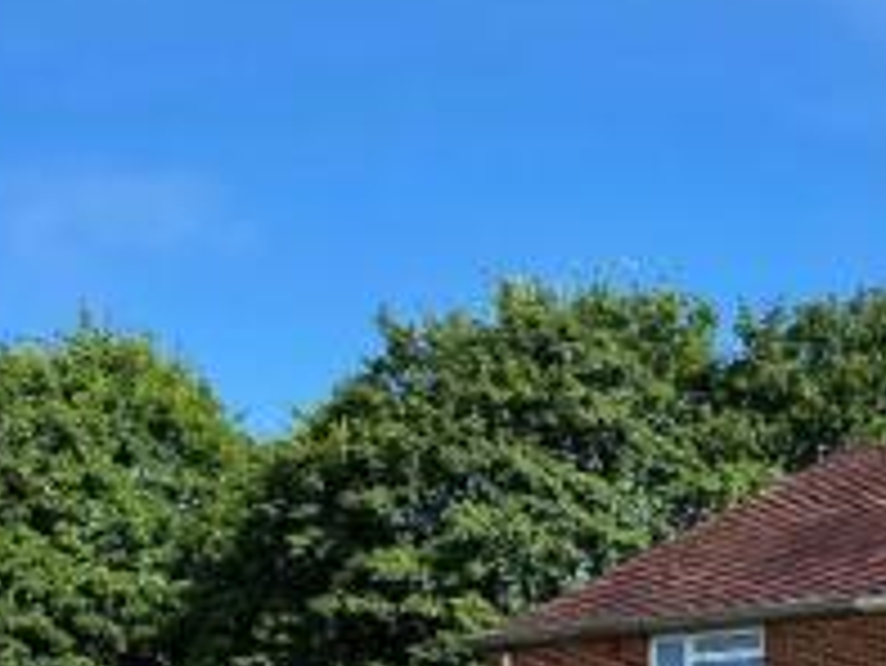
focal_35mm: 77
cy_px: 952
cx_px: 1028
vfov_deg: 17.5
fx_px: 1972
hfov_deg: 23.4
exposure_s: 1/1585
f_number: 1.8
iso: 32
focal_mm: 4.25
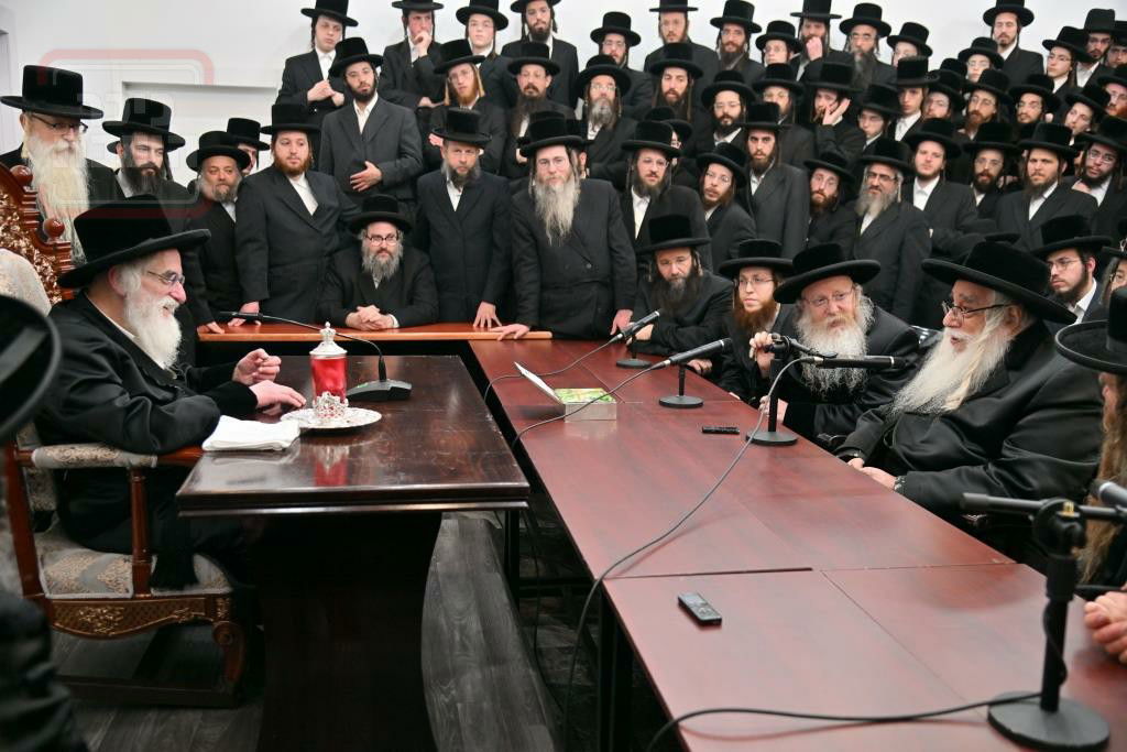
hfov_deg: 55.8
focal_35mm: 34
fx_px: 1064
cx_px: 564
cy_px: 376
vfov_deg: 38.9
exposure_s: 1/125
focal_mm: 34
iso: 400
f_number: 4
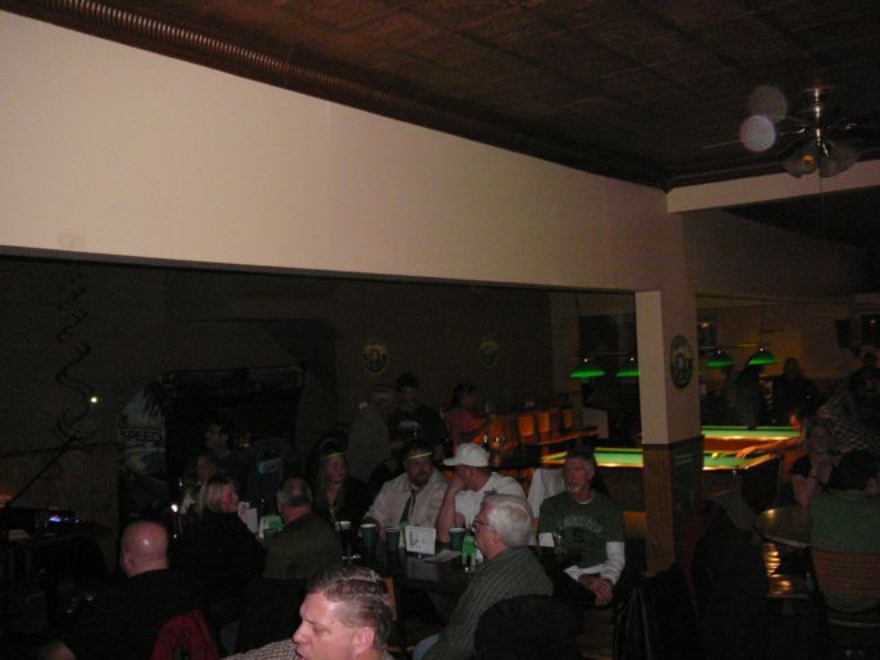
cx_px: 440
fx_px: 890
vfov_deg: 40.7
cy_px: 330
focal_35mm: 35
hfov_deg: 52.6
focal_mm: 5.2
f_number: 2.8
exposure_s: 1/30
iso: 400
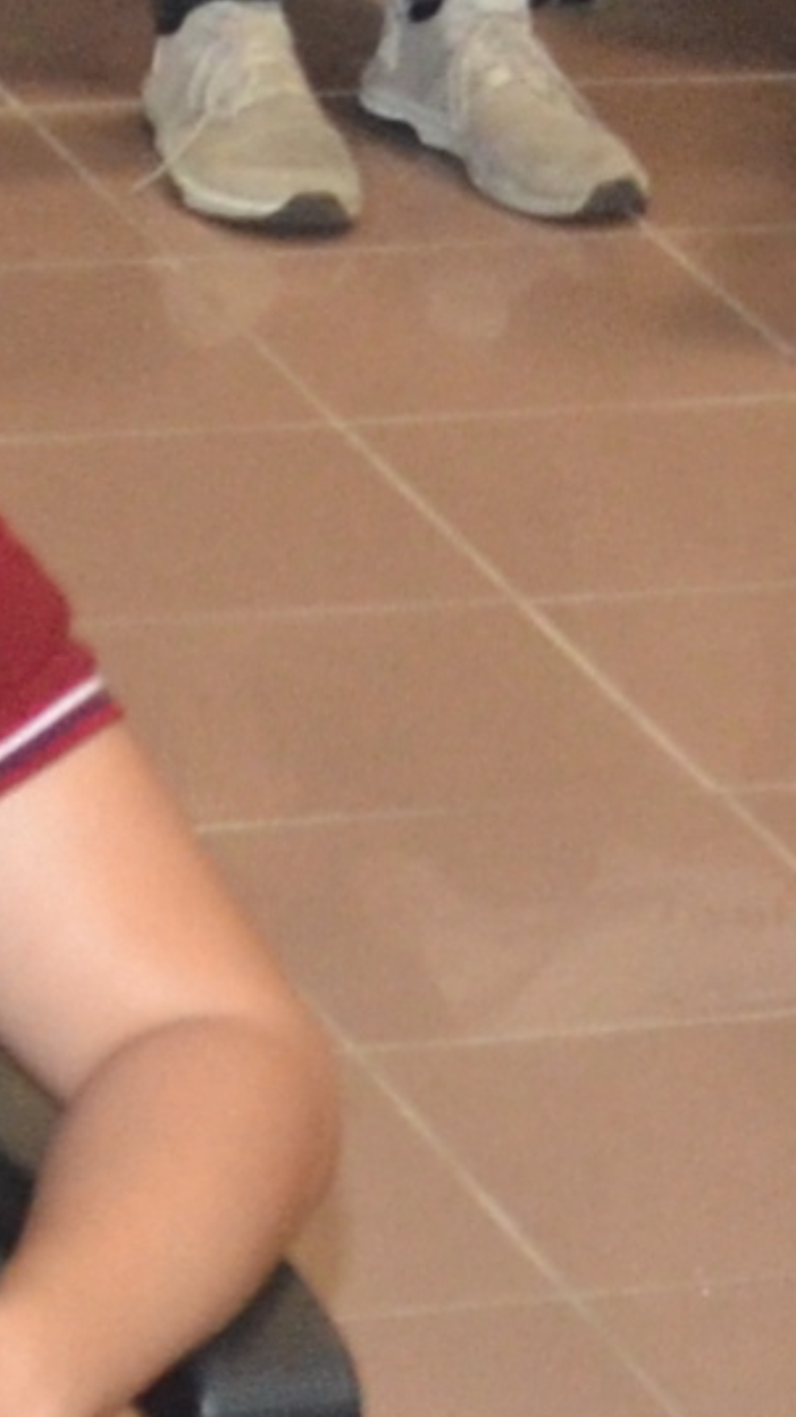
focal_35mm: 287
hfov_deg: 4.2
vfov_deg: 7.4
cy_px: -925
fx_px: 10774
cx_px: 1645
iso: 800
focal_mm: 20
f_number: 4
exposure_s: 1/60
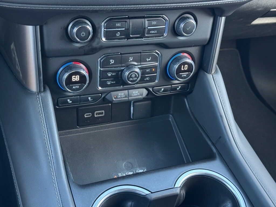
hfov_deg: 39.7
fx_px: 383
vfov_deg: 30.3
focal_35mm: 48
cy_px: 104
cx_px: 138
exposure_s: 1/60
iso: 200
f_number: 1.78
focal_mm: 6.76
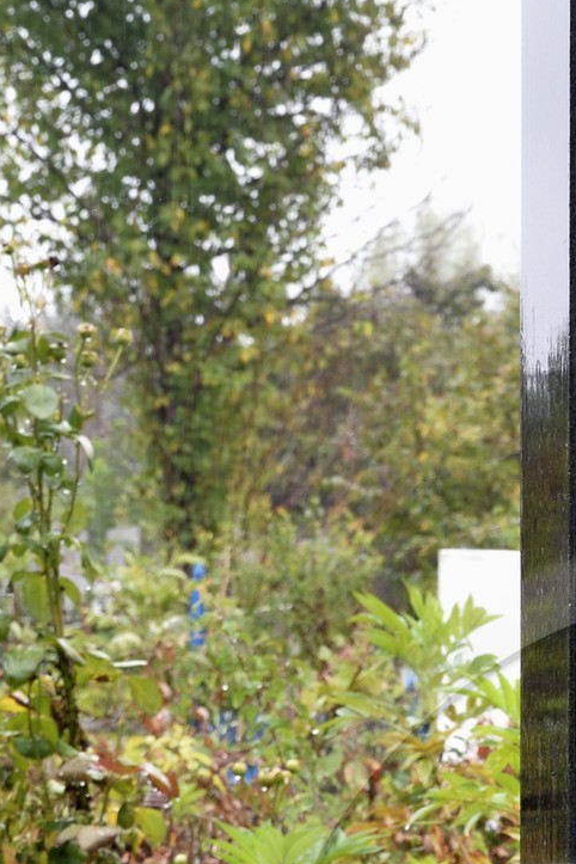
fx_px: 4944
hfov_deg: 6.6
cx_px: 759
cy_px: 1088
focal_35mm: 206
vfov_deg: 9.8
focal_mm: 62
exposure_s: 1/40
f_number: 14
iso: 800
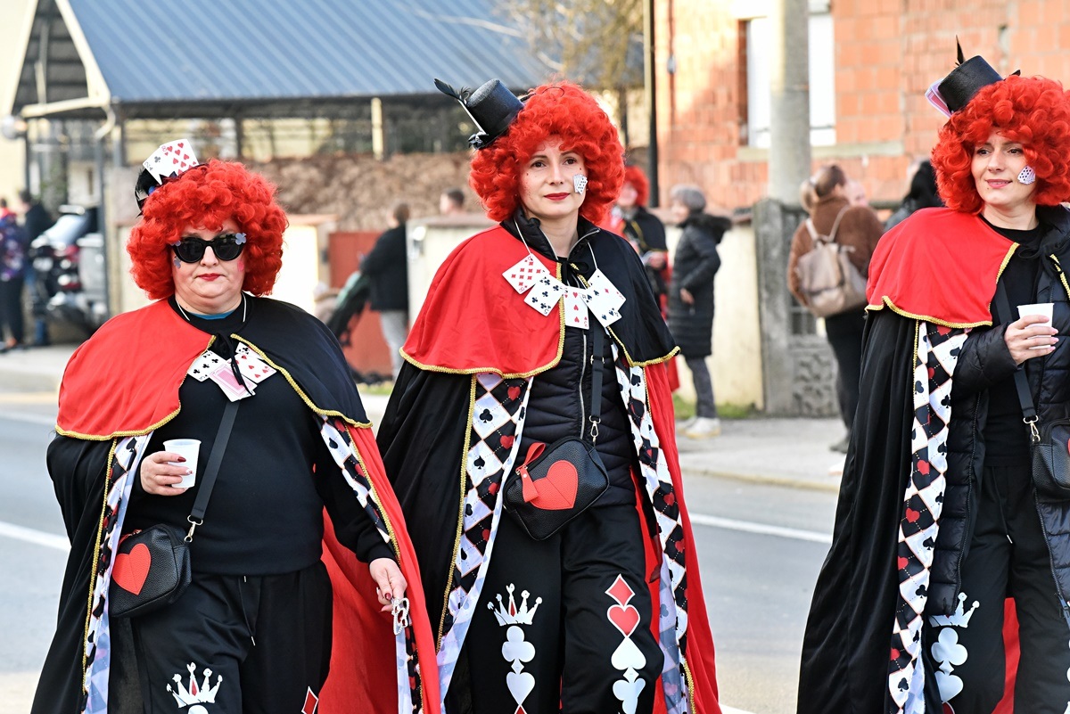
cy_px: 357
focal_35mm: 160
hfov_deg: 12.8
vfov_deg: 8.6
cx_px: 535
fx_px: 4757
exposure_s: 1/800
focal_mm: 160
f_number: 8
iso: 3200
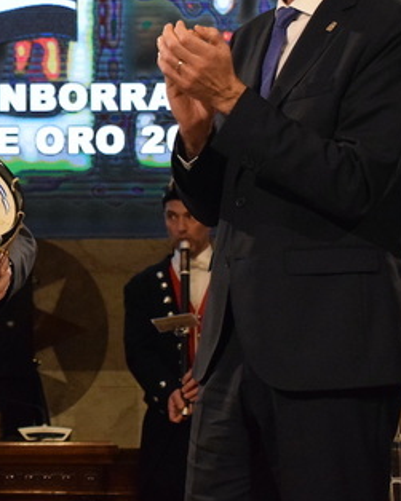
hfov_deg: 8.6
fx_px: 2658
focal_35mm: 179
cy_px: 126
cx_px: -34
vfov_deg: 10.8
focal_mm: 55
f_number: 5
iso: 4000
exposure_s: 1/400
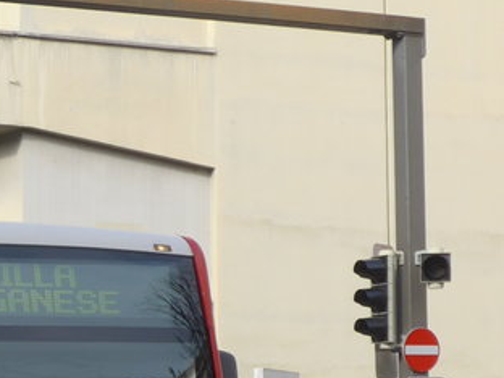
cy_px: 399
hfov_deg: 11.2
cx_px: -279
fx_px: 2461
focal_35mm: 169
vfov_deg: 8.7
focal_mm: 9
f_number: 2.8
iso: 80
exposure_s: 1/640
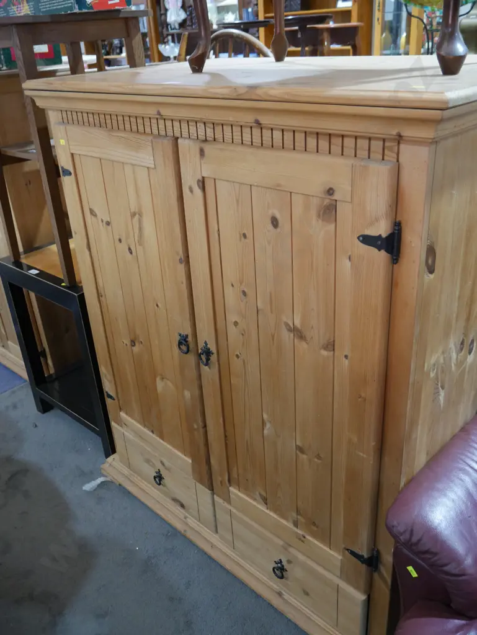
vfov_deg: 59.9
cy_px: 318
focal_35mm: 30
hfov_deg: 46.8
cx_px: 238
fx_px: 551
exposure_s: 1/60
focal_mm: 15
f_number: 3.6
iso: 1000
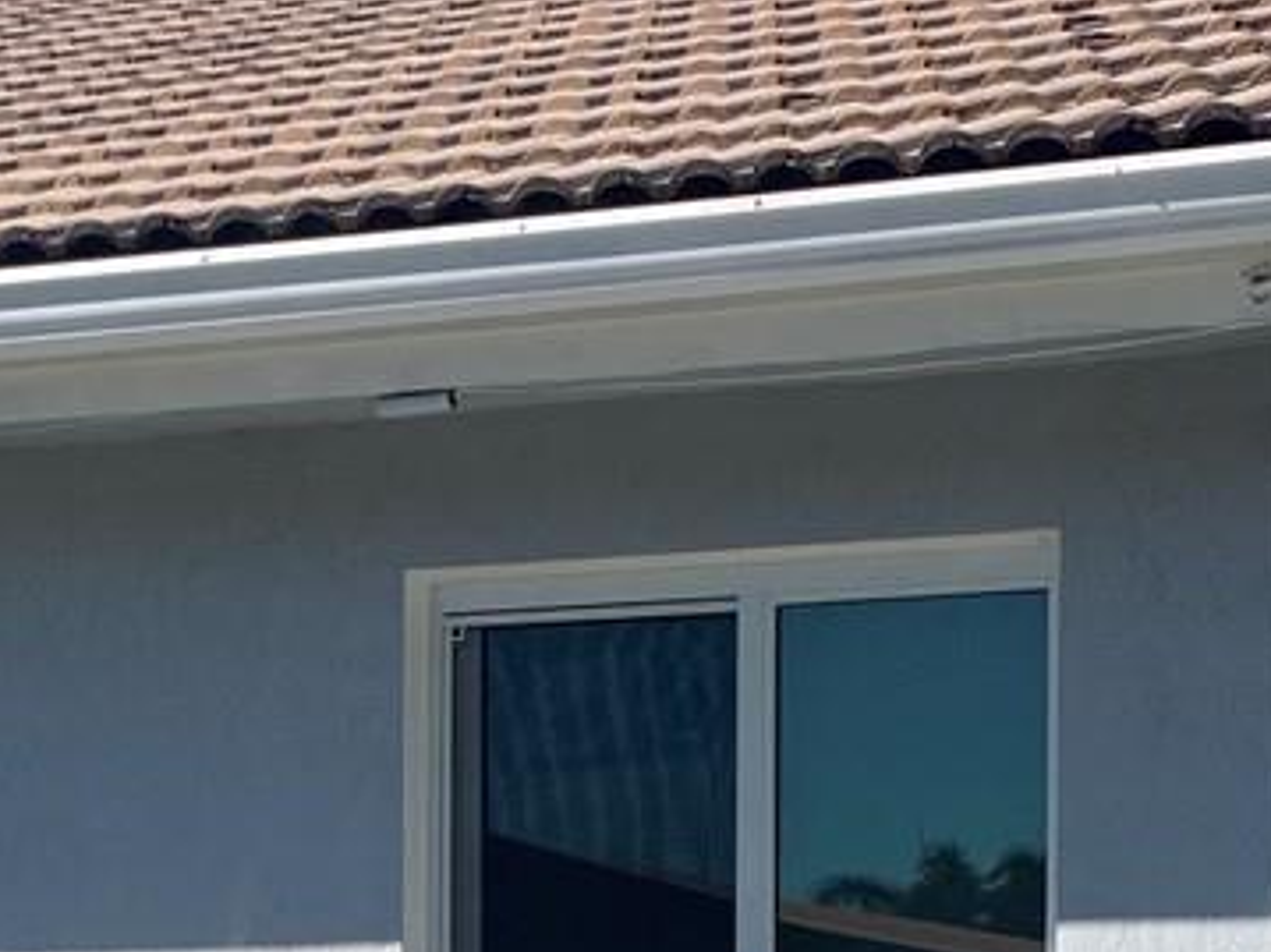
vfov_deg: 12.3
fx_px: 4258
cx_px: 782
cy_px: 1309
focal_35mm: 116
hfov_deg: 17.0
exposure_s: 1/1812
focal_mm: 4.25
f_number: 1.8
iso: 25
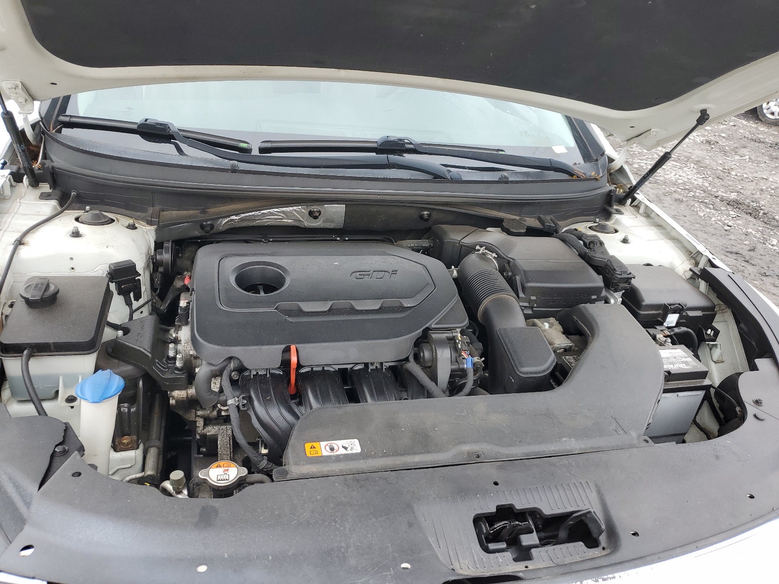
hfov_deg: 67.3
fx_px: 585
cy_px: 292
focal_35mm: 26
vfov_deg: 53.1
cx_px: 390
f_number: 1.5
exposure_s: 1/476
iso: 50
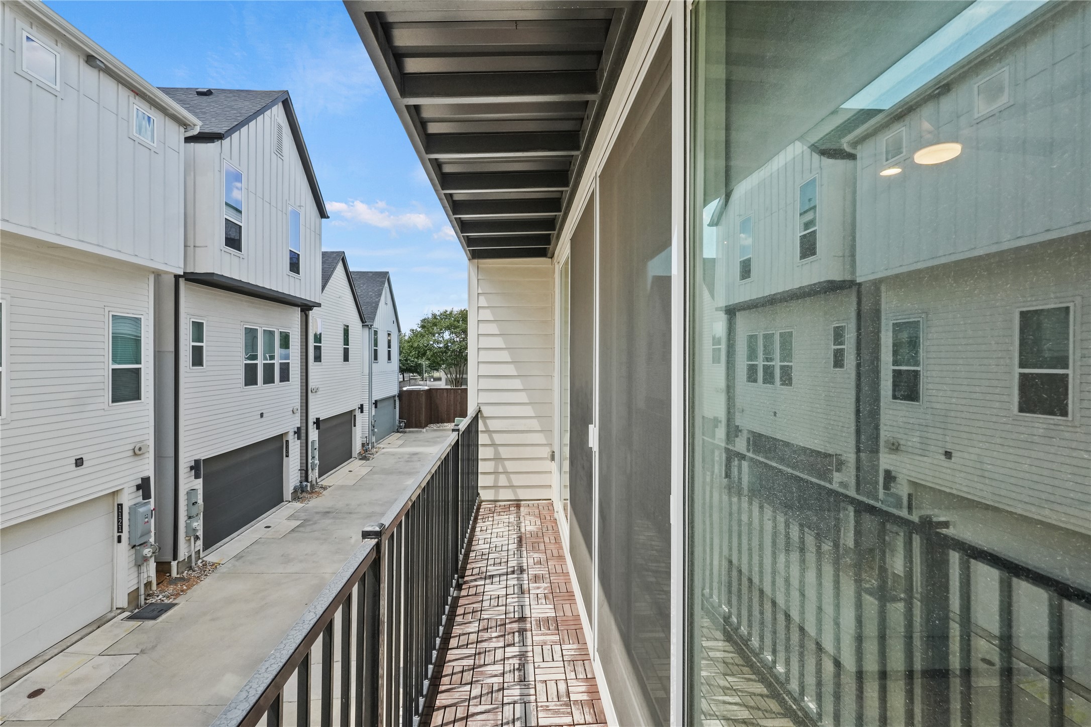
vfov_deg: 72.1
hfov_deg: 95.0
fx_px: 500
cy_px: 364
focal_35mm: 16
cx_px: 546
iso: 800
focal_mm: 11
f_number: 9
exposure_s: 1/200
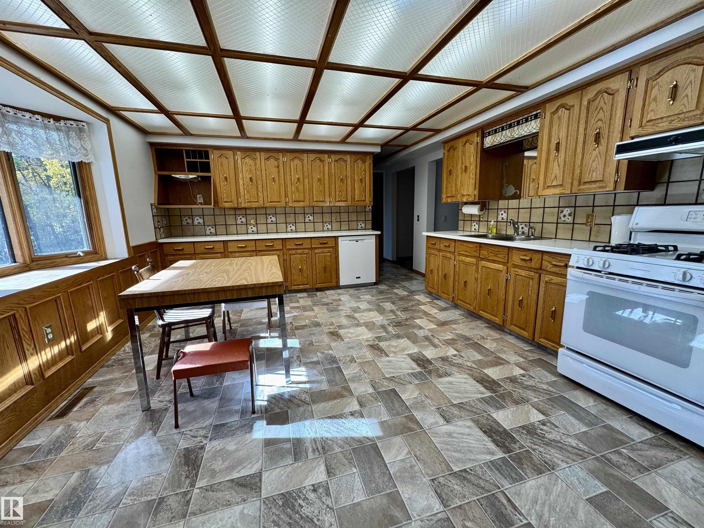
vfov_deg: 85.7
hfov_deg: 102.1
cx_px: 352
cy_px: 264
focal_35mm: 14
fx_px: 285
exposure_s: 1/124
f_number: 2.2
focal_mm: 2.22
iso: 100
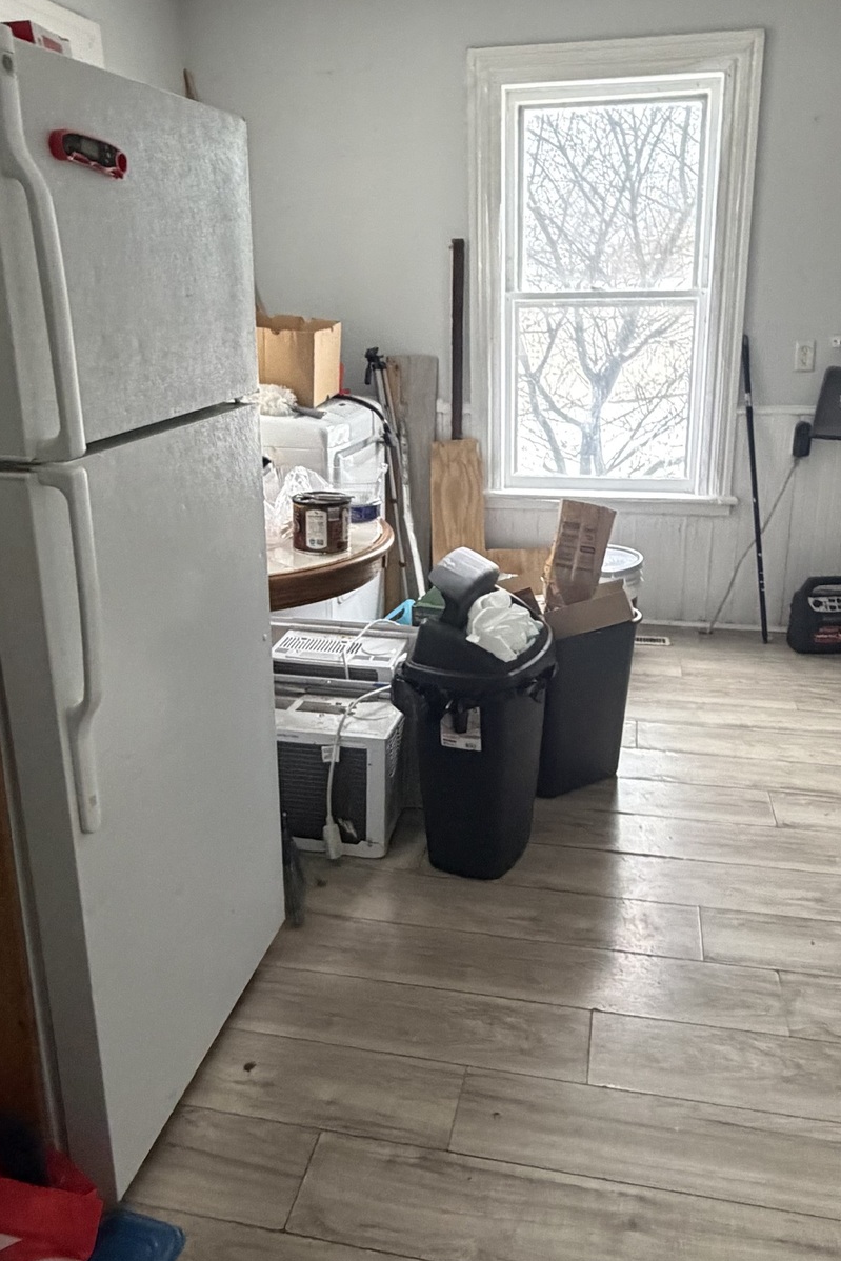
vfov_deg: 65.4
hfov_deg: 46.4
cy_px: 581
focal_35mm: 28
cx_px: 421
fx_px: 981
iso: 500
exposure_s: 1/60
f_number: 2.2
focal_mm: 2.22
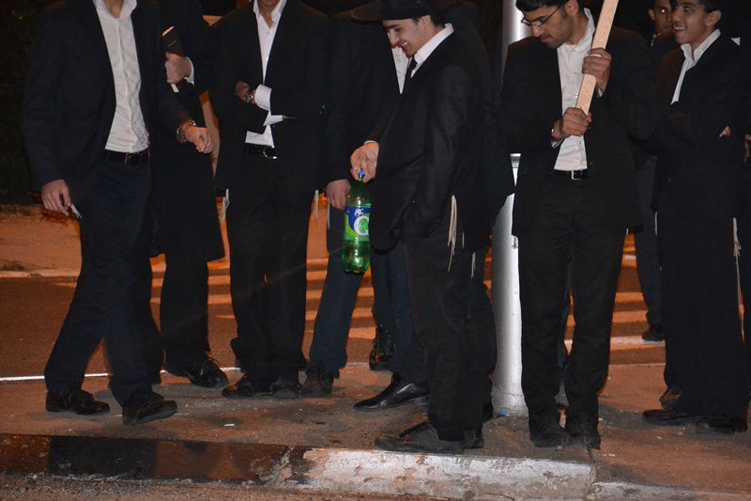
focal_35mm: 158
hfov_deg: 13.0
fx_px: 3285
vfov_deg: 8.7
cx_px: 376
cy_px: 250
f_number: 5.6
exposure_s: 1/60
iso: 3200
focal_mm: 105
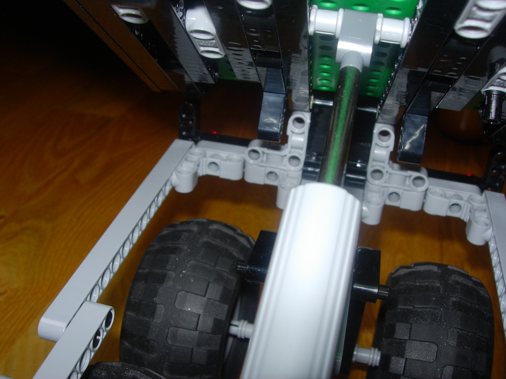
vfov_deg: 35.1
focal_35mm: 41
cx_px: 253
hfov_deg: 45.8
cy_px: 190
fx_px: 599
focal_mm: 8.5
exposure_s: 1/64
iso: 79
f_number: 4.9
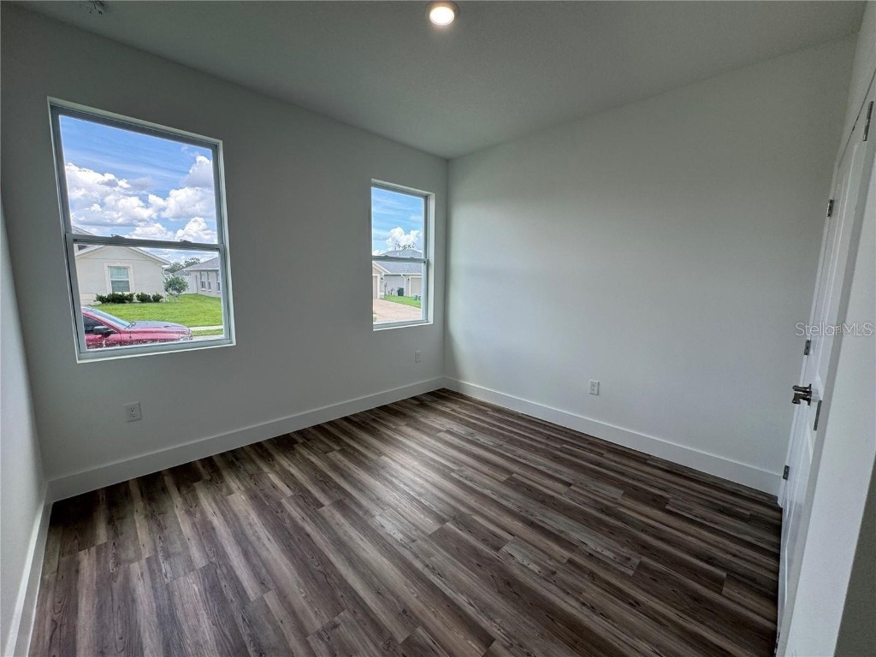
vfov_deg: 85.7
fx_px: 354
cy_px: 328
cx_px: 438
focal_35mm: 14
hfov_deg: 102.1
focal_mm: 2.22
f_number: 2.2
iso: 50
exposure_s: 1/120
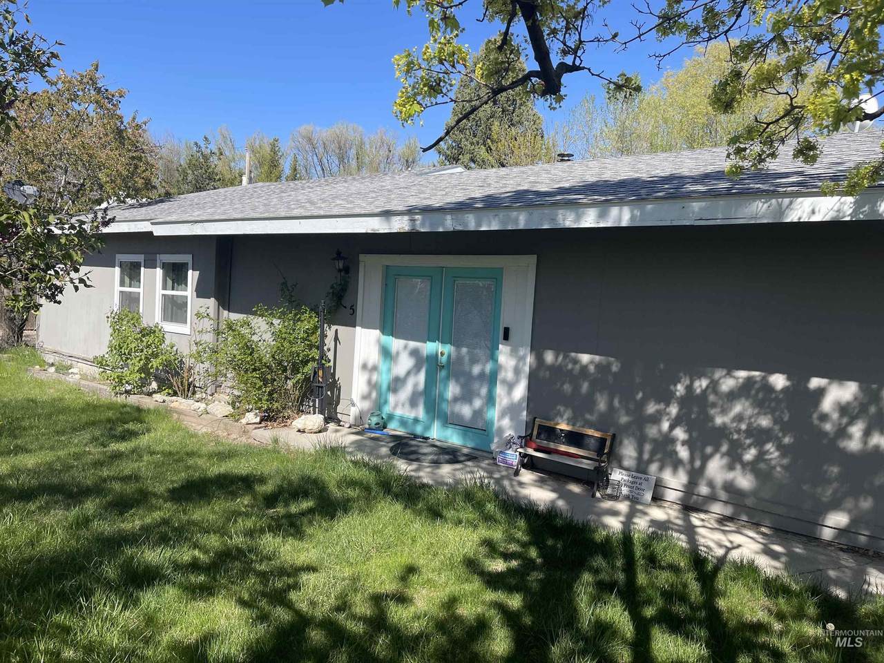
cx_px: 442
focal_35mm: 25
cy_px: 332
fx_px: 638
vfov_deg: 54.9
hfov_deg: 69.4
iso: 32
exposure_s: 1/2288
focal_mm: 5.1
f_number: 1.6
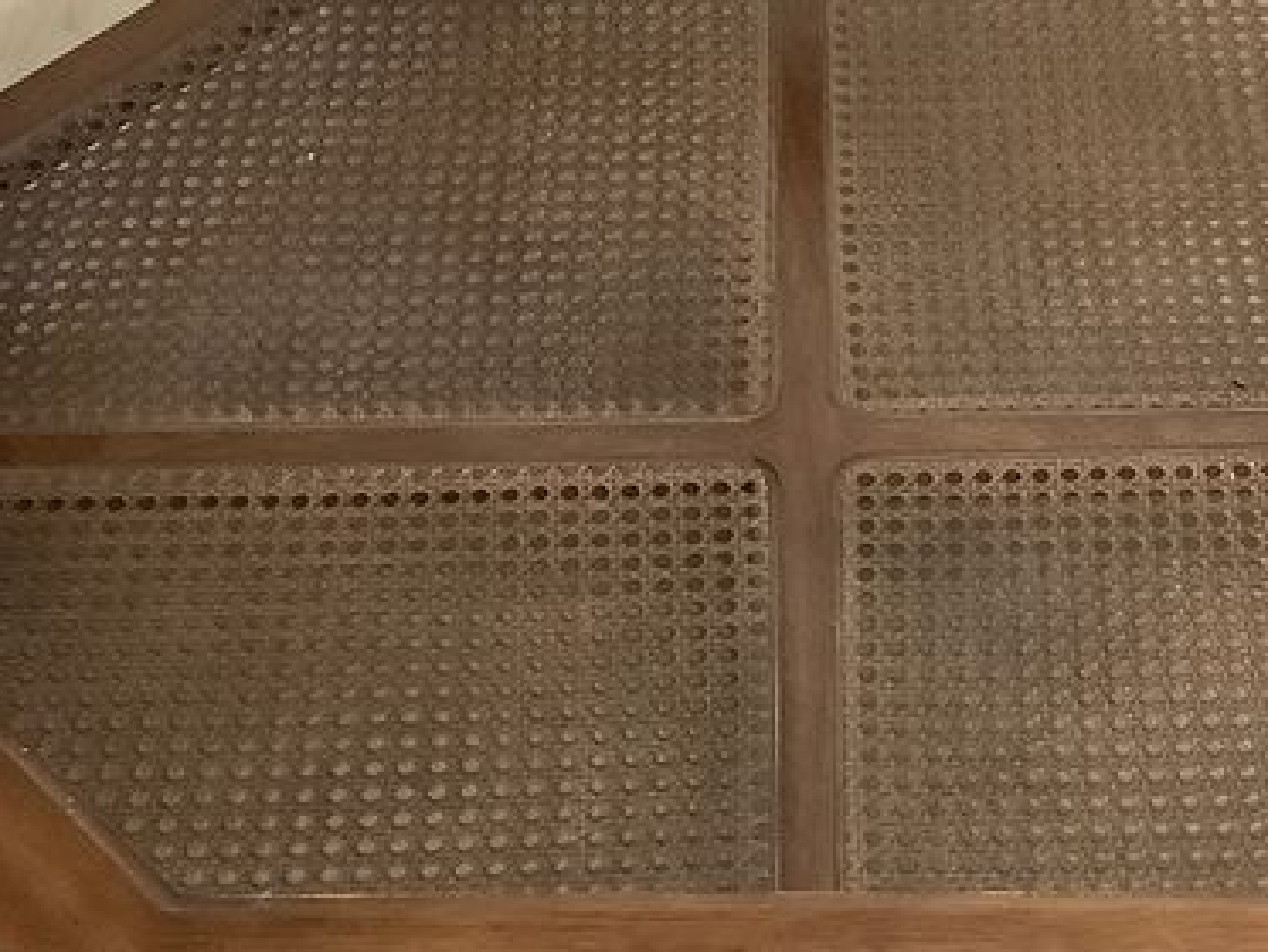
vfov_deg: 17.8
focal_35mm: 83
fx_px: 3041
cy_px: 405
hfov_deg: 23.5
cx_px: 826
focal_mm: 3.3
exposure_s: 1/25
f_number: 2.4
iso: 400
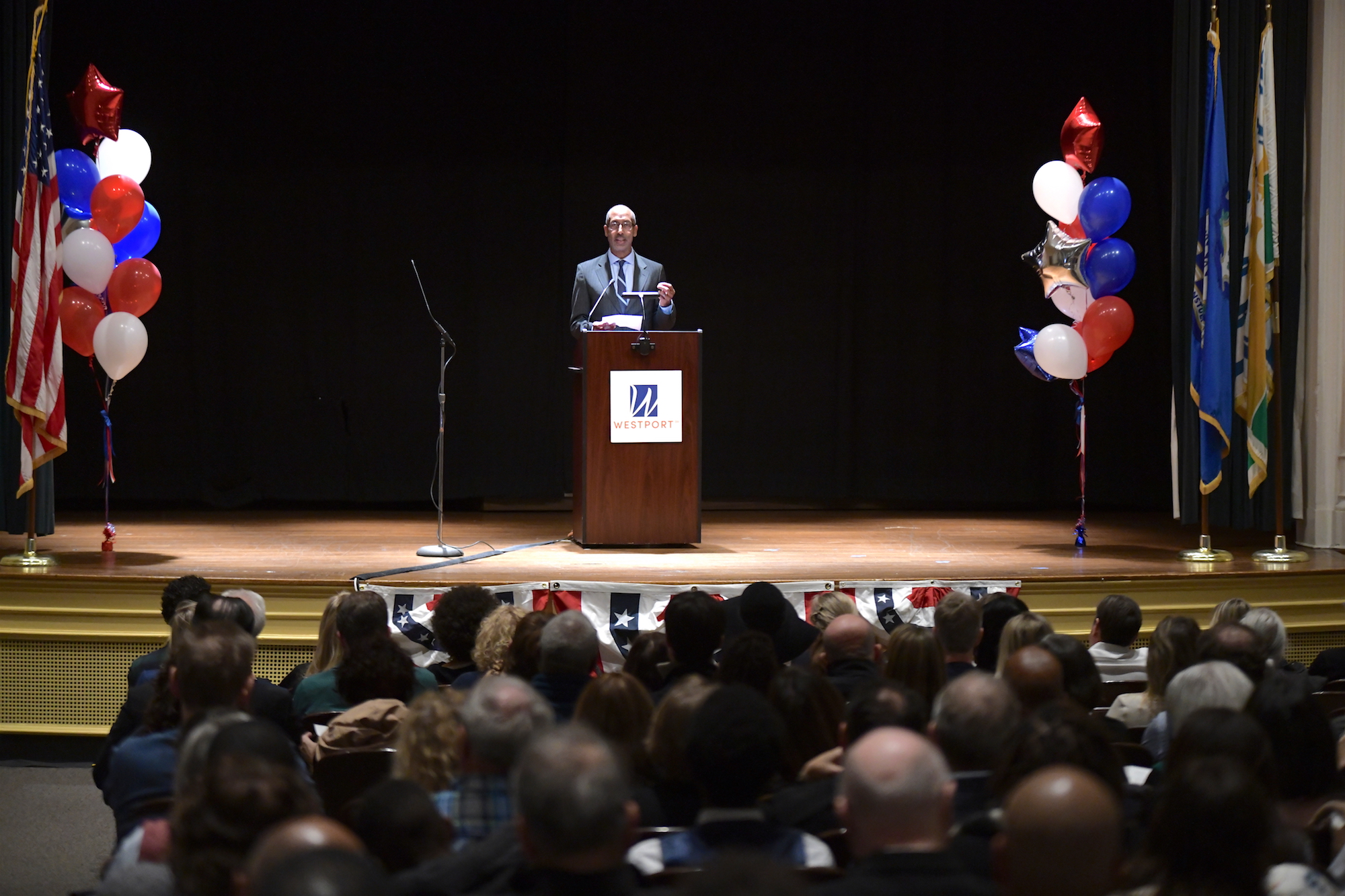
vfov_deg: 13.0
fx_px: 3922
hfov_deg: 19.5
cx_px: 672
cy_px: 448
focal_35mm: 105
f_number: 2.8
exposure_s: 1/250
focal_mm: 105
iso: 4000
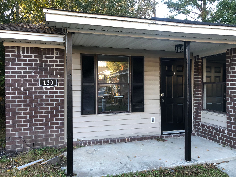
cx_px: 118
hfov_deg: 63.4
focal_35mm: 28
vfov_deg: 49.7
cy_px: 88
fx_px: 191
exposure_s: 1/40
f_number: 1.8
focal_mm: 4
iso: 25
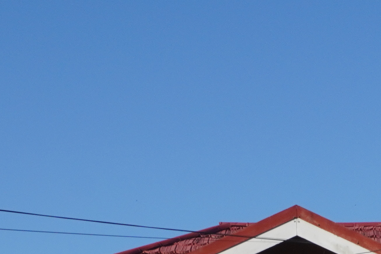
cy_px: 476
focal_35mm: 144
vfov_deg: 9.0
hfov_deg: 14.2
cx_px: 299
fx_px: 1527
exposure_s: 1/400
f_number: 13
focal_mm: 21
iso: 320
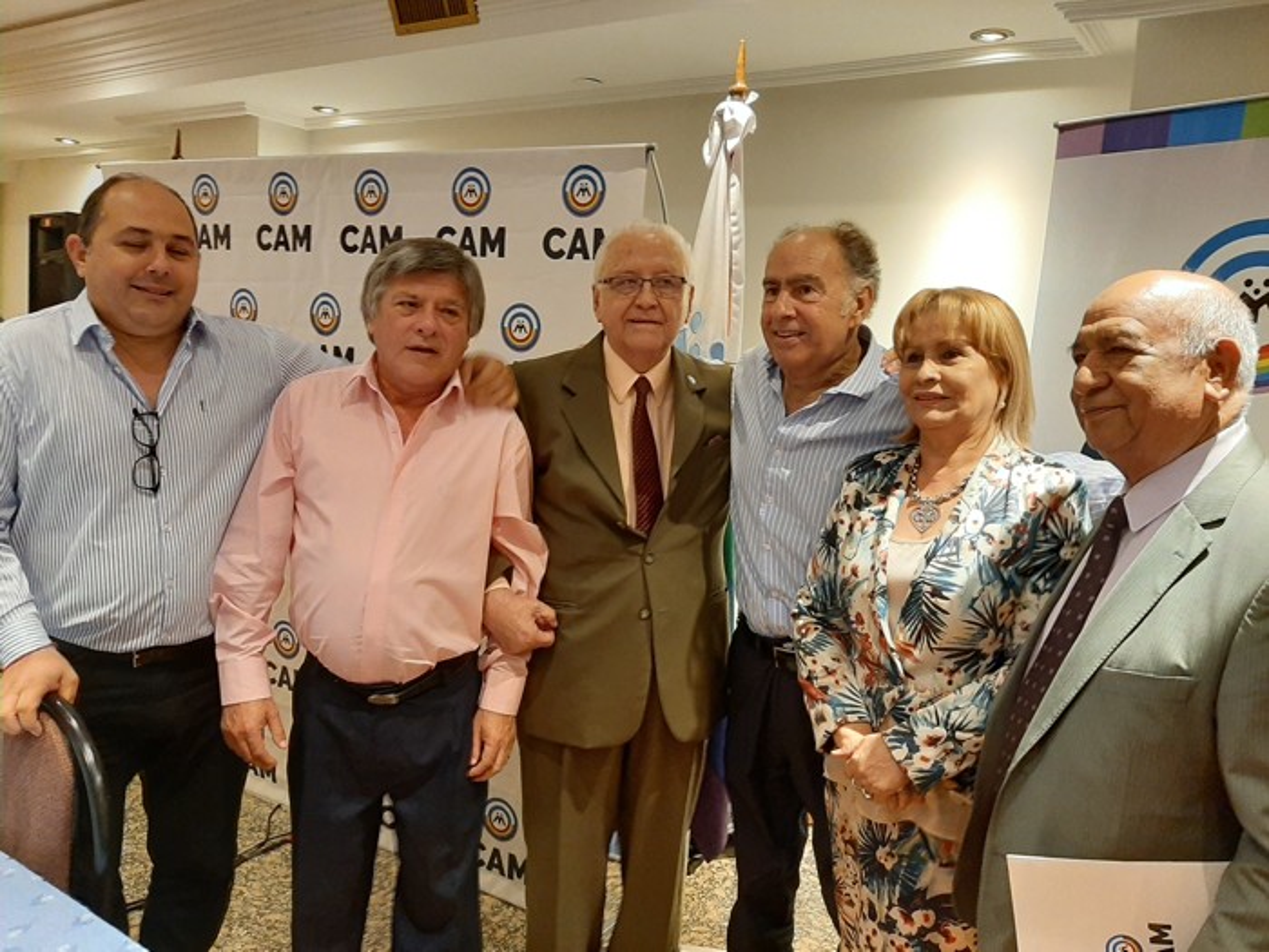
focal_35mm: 26
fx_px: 953
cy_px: 476
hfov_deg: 67.3
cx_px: 634
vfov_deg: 53.1
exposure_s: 1/25
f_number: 1.7
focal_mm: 3.93
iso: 400
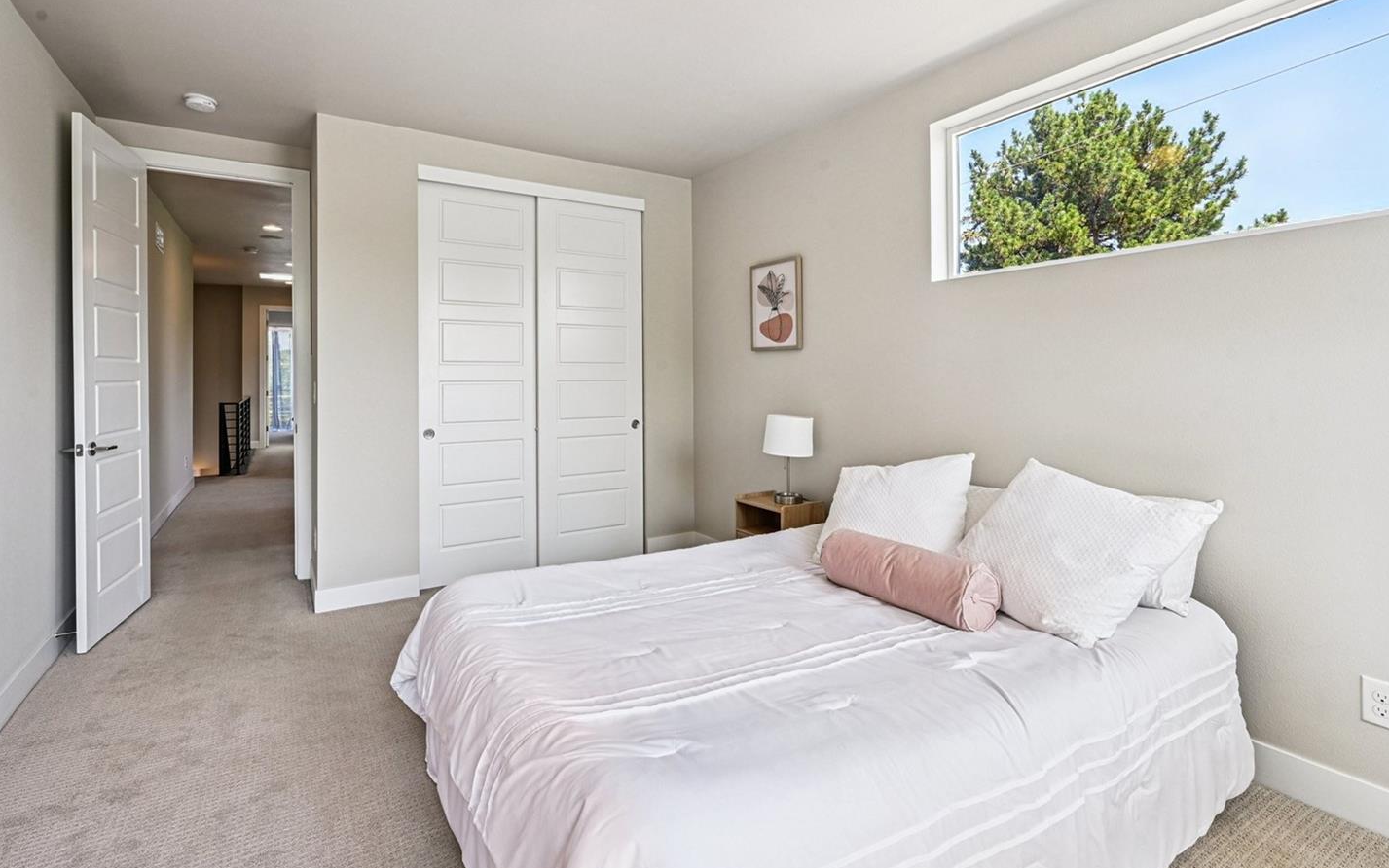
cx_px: 666
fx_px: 606
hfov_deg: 97.8
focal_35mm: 16
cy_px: 389
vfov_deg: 71.1
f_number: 10
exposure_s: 1/50
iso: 400
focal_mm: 14
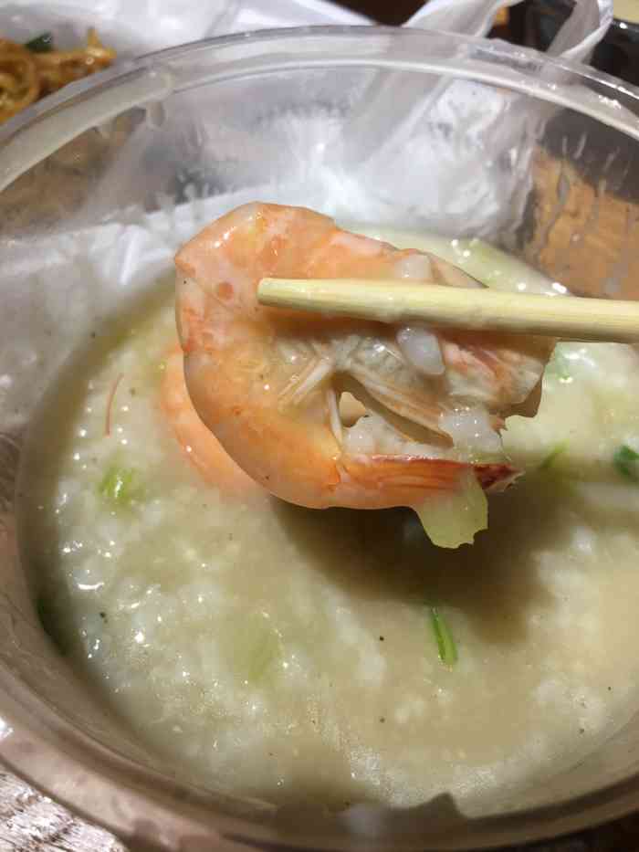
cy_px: 426
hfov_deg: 48.2
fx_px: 714
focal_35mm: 29
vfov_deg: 61.7
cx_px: 320
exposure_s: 1/33
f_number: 2.2
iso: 25
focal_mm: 4.15
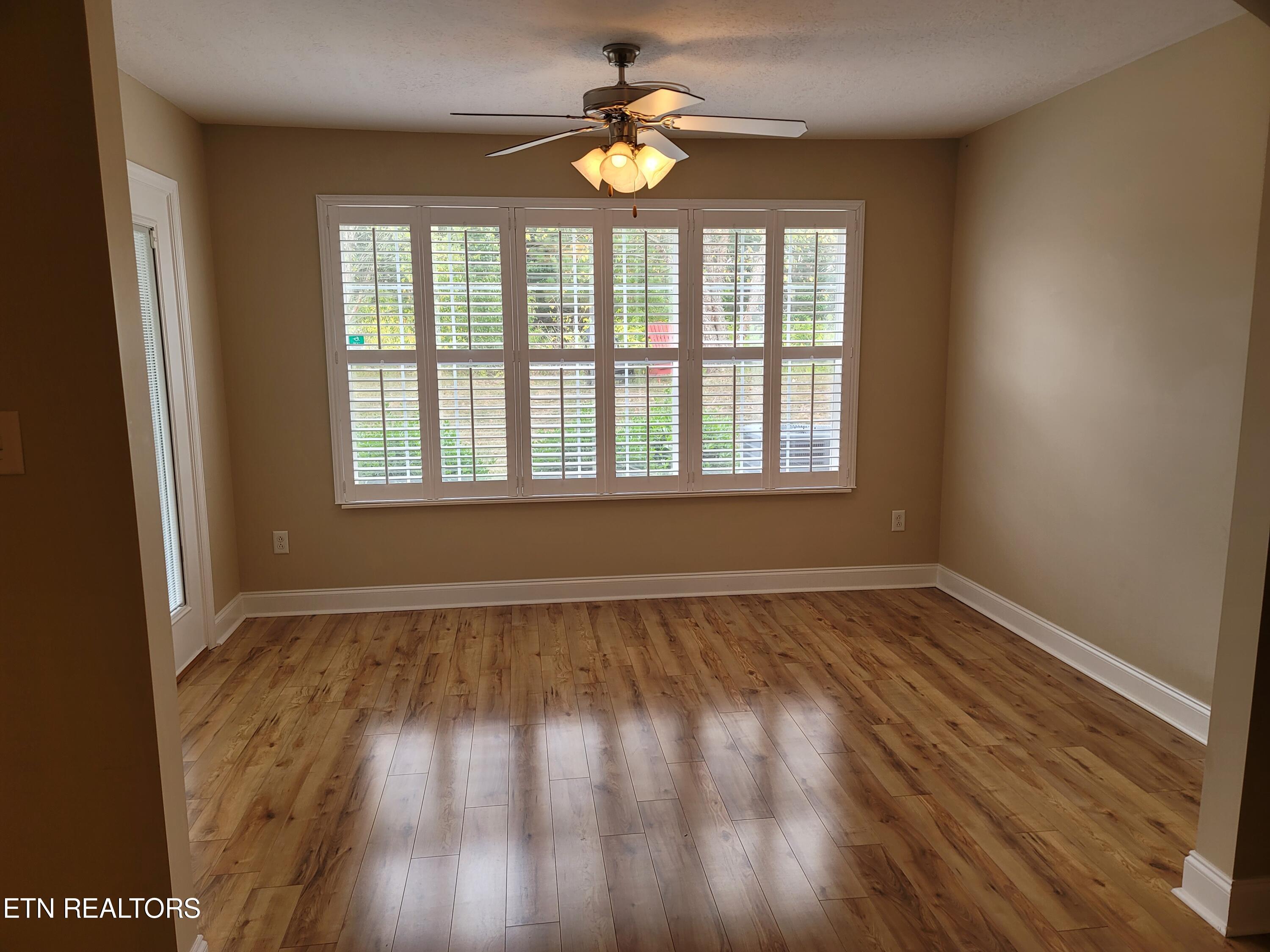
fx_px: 917
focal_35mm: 25
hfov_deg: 69.4
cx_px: 635
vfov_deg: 54.9
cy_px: 476
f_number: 1.8
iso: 64
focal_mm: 7
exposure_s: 1/120
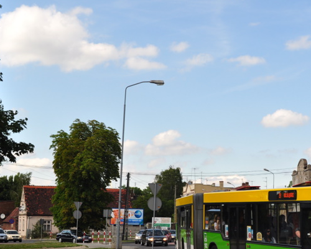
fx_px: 746
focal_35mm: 81
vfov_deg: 18.9
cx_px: 232
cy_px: 169
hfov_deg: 23.3
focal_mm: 32
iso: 200
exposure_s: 1/320
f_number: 10
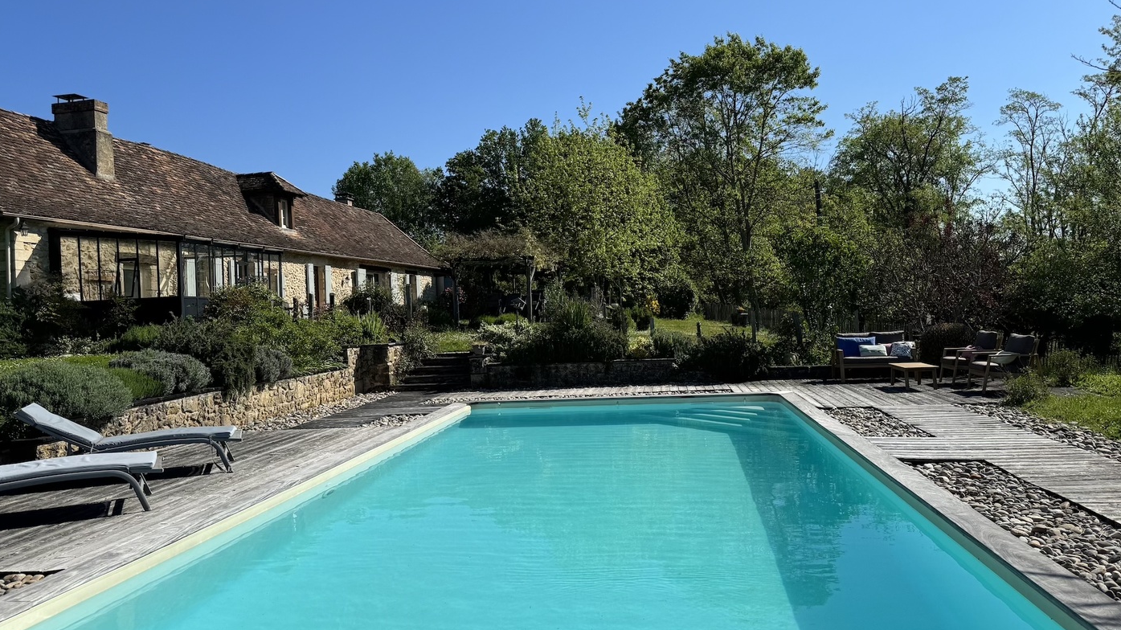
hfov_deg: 69.9
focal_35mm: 27
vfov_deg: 42.9
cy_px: 314
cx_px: 575
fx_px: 802
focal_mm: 6.76
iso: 80
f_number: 1.78
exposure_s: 1/6410
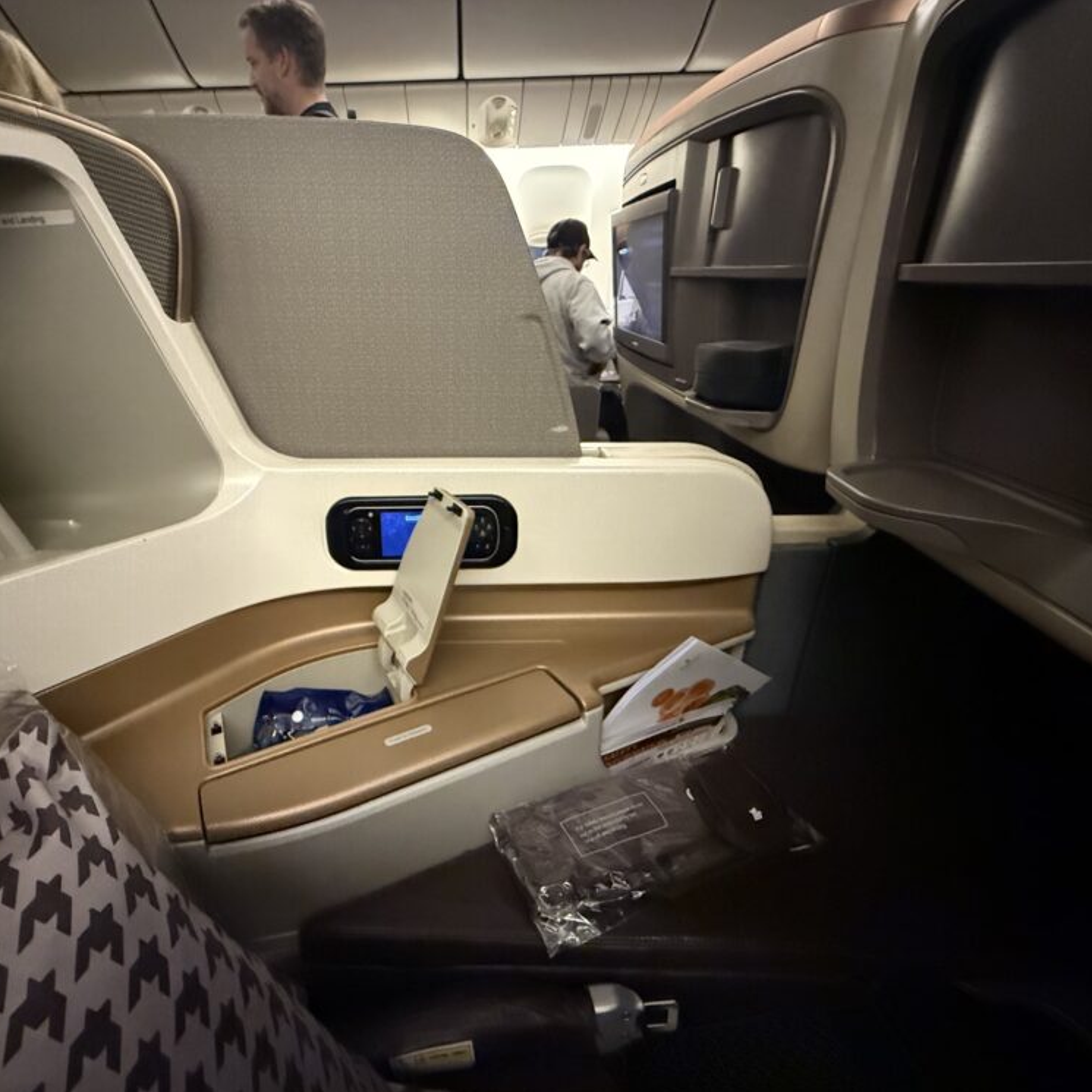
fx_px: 607
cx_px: 465
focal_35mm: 17
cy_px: 560
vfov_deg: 84.0
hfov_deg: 83.4
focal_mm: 2.22
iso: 1600
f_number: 2.2
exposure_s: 1/40
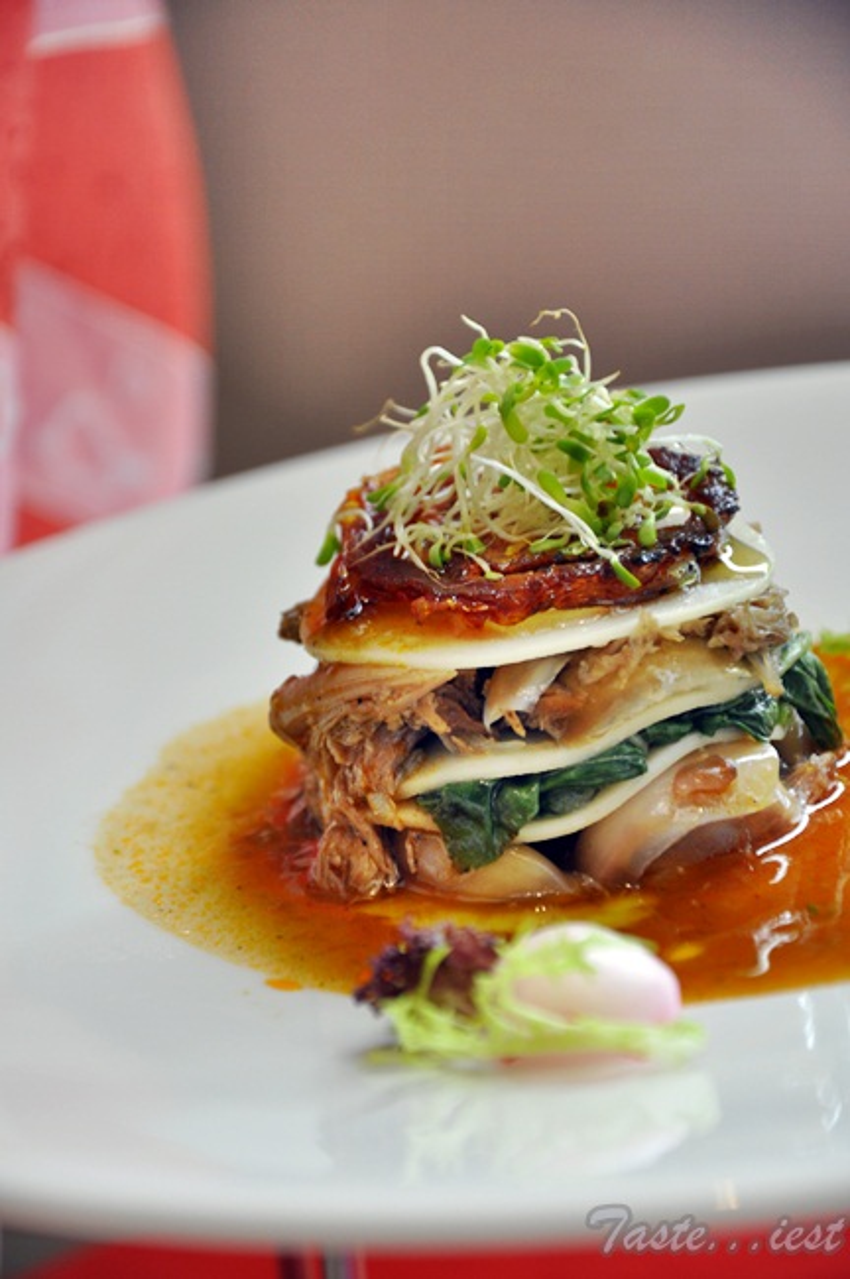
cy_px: 640
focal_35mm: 158
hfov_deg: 8.7
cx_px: 425
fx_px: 5590
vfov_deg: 13.1
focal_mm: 105
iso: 400
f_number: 5.6
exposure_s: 1/60
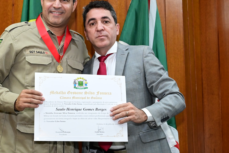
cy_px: 65
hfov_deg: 23.7
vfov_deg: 16.1
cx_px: 66
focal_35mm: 85
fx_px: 541
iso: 4000
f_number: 4.5
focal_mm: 39
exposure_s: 1/125
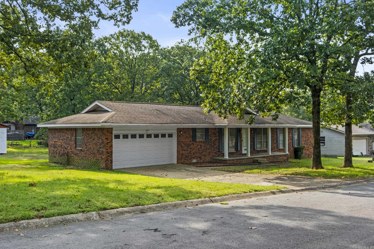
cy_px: 124
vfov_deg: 40.0
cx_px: 187
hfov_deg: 57.2
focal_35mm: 33
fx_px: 343
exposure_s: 1/40
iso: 200
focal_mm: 21.9
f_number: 8
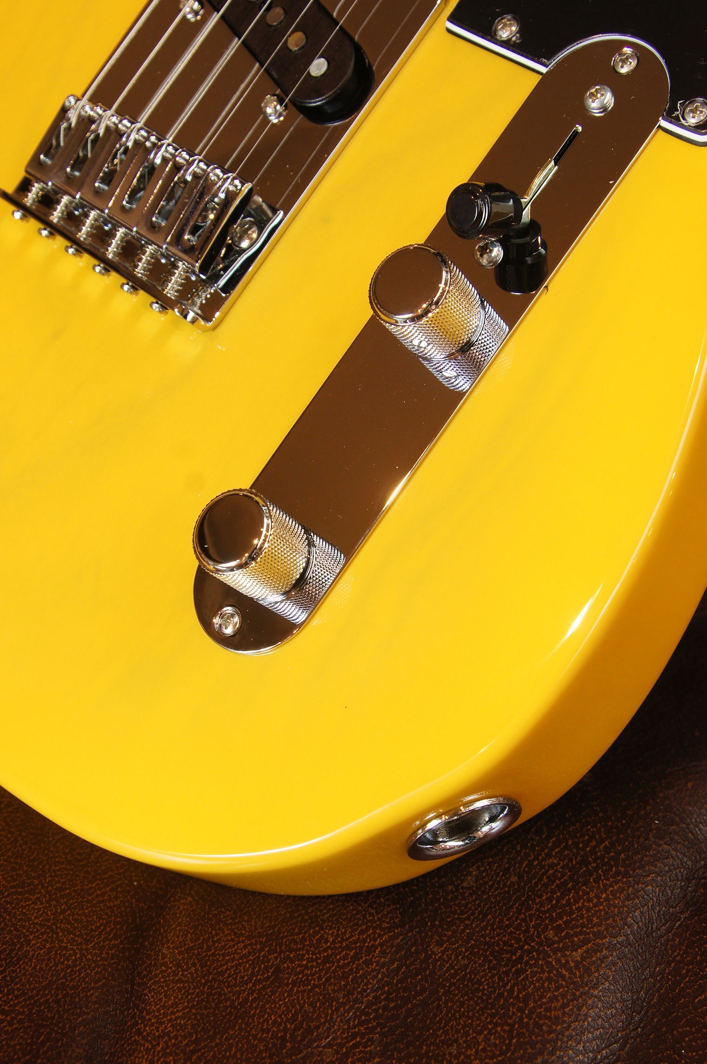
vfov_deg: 37.9
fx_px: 1550
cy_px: 532
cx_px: 354
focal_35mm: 52
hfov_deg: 25.7
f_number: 8
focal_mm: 35
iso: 400
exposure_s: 1/13
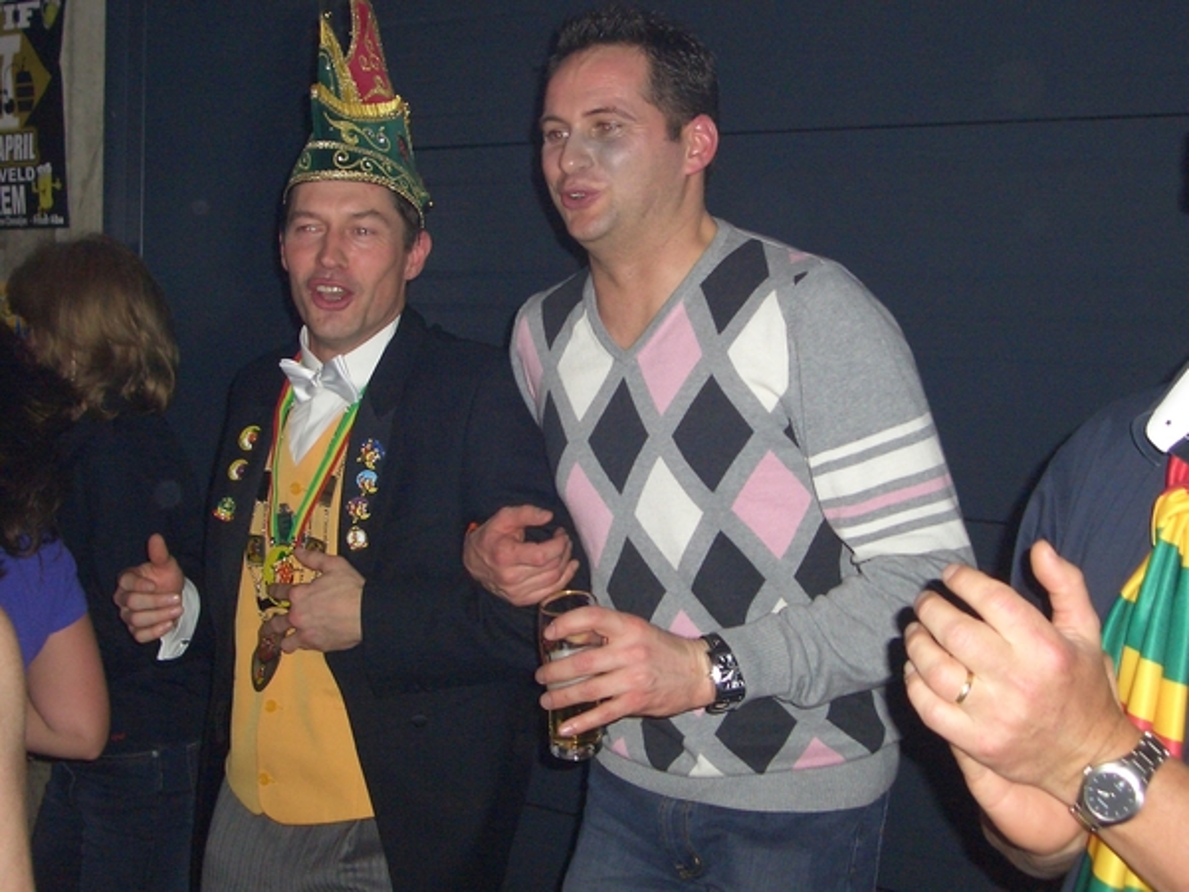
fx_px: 1683
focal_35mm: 49
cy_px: 446
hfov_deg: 38.9
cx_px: 594
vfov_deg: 29.7
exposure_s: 1/40
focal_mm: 8.2
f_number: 3.1
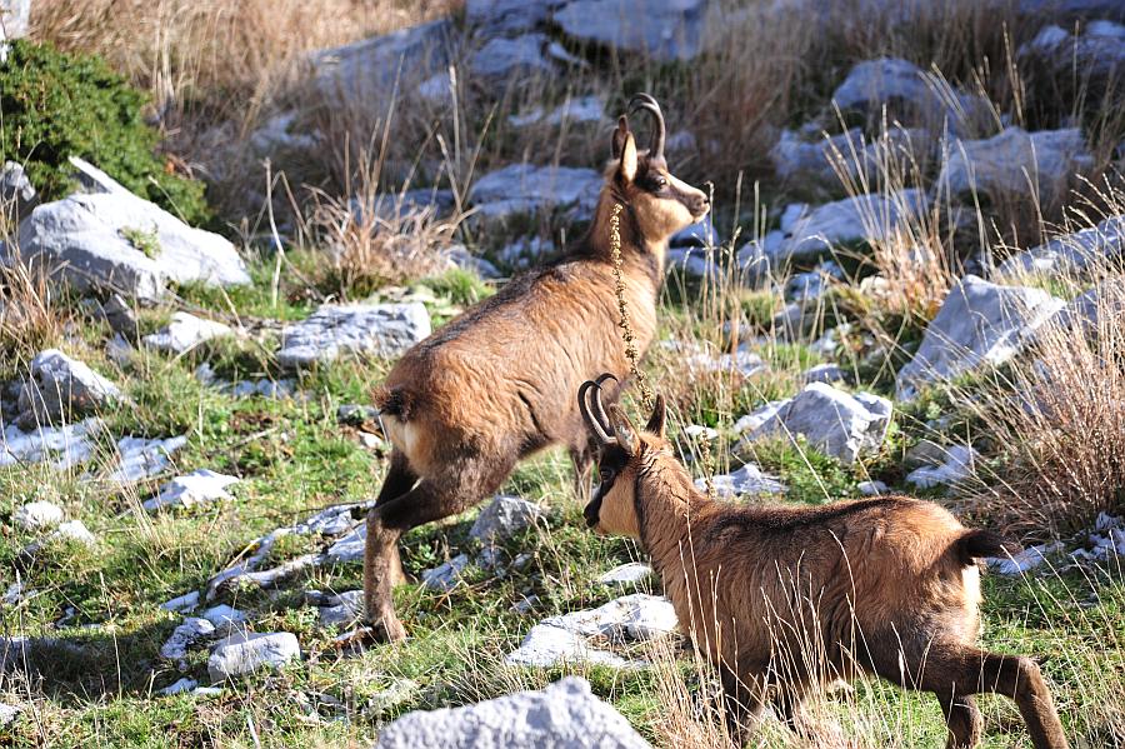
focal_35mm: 380
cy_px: 374
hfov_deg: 5.4
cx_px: 562
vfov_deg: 3.6
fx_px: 11868
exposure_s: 1/320
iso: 320
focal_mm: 380
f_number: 8
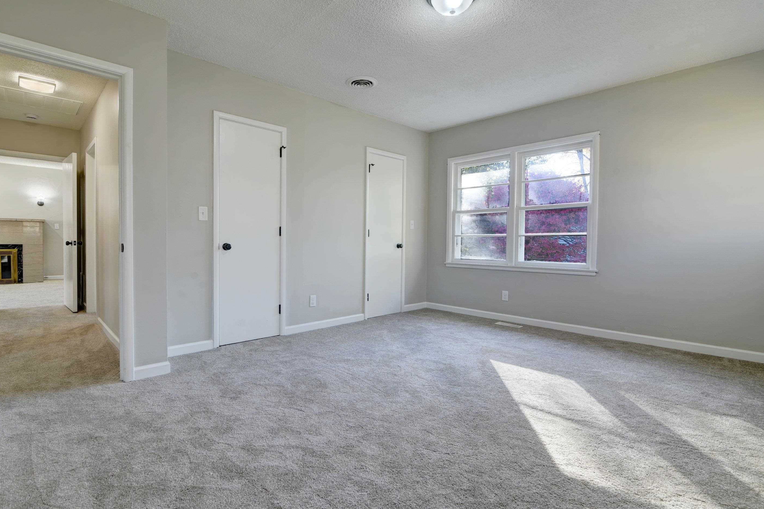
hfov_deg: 93.2
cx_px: 360
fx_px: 361
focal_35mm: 17
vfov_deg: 70.4
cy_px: 249
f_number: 7.1
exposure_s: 1/25
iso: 160
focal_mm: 16
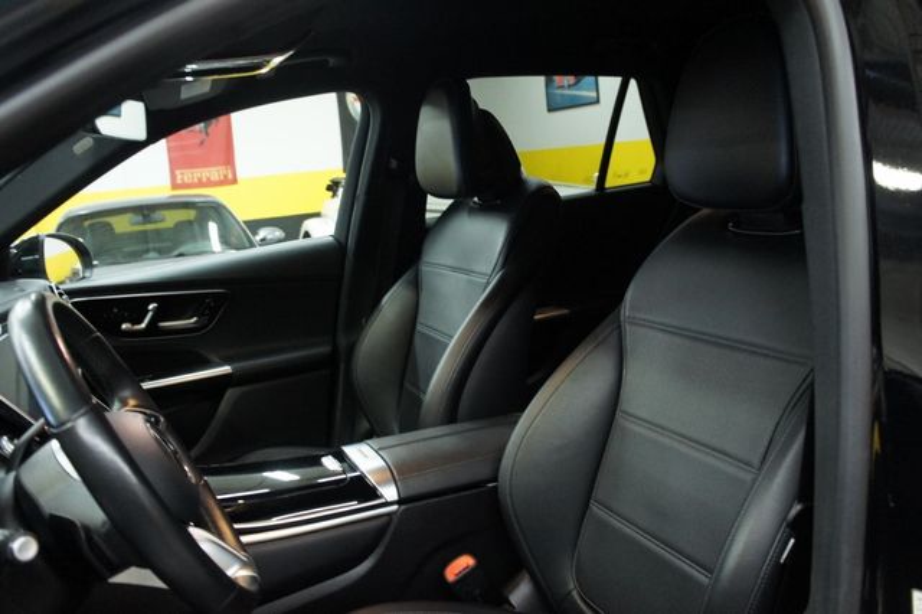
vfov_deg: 43.6
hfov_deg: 62.0
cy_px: 307
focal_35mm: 30
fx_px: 768
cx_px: 461
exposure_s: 1/40
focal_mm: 20
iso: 1600
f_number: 4
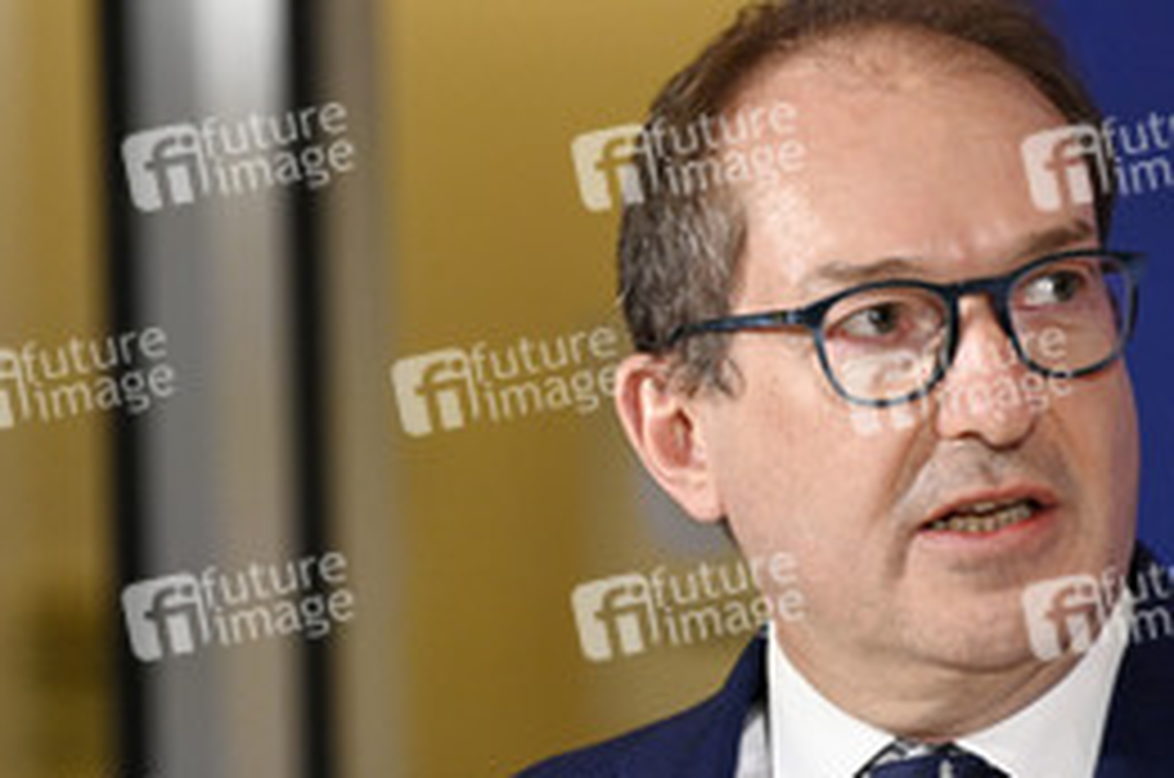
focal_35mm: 519
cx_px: 569
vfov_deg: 2.6
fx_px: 16894
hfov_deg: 4.0
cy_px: 495
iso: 4500
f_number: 5.6
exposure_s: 1/250
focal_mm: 300
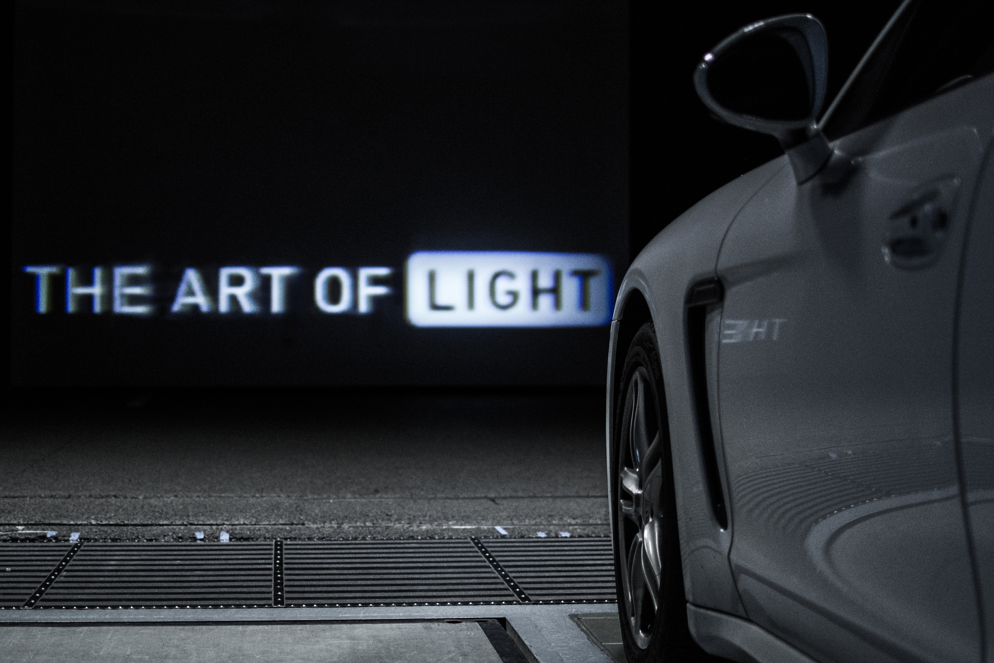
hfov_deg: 32.1
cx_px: 510
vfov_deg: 21.7
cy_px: 313
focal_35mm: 63
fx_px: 1728
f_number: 1.8
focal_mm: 35
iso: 1600
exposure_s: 1/125
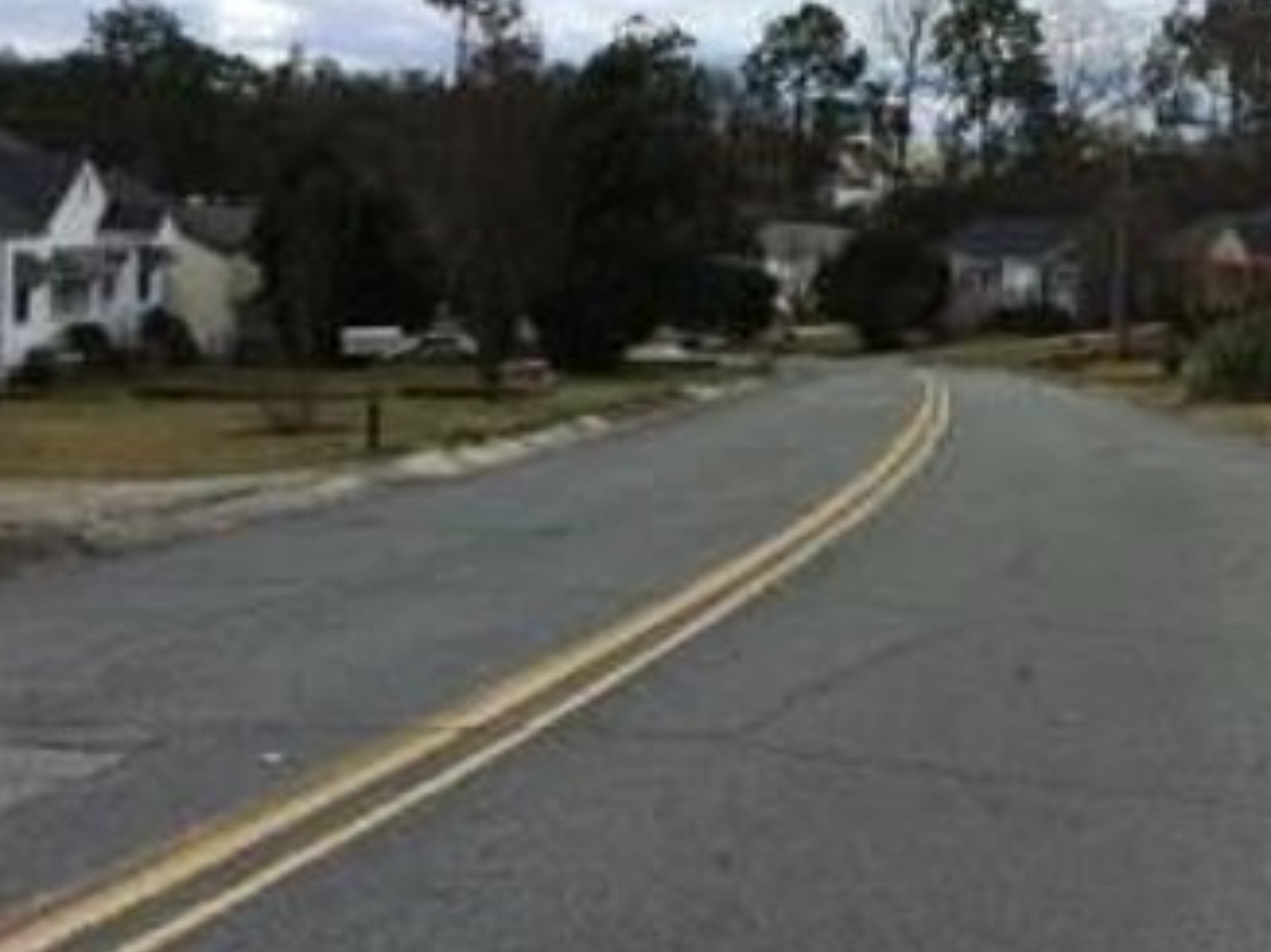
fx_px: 2055
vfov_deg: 26.1
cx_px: 1133
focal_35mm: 56
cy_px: 402
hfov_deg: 32.7
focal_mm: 4.15
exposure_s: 1/2415
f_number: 2.2
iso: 32
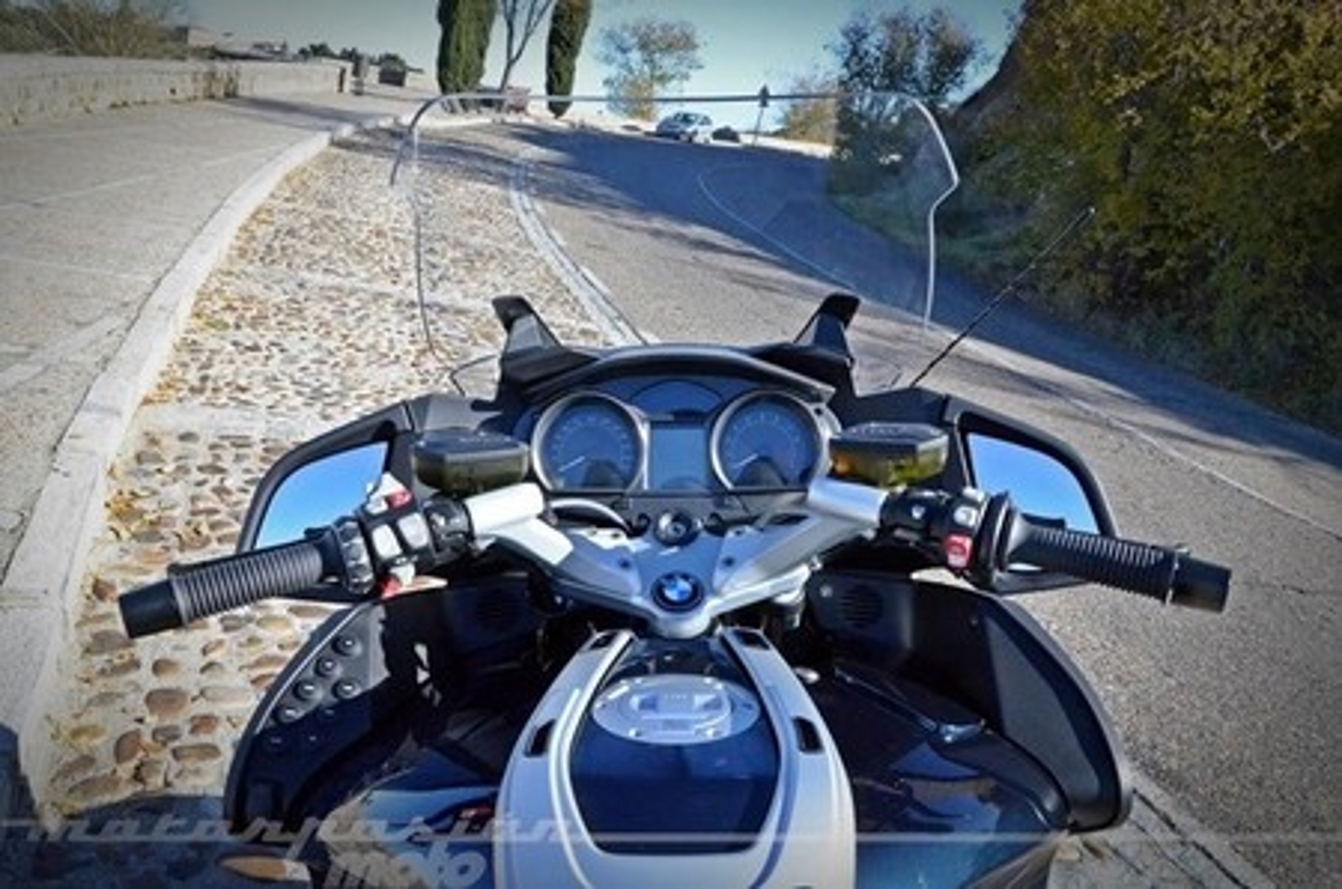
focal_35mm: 27
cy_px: 444
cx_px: 671
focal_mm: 18
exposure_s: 1/800
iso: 4000
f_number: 20
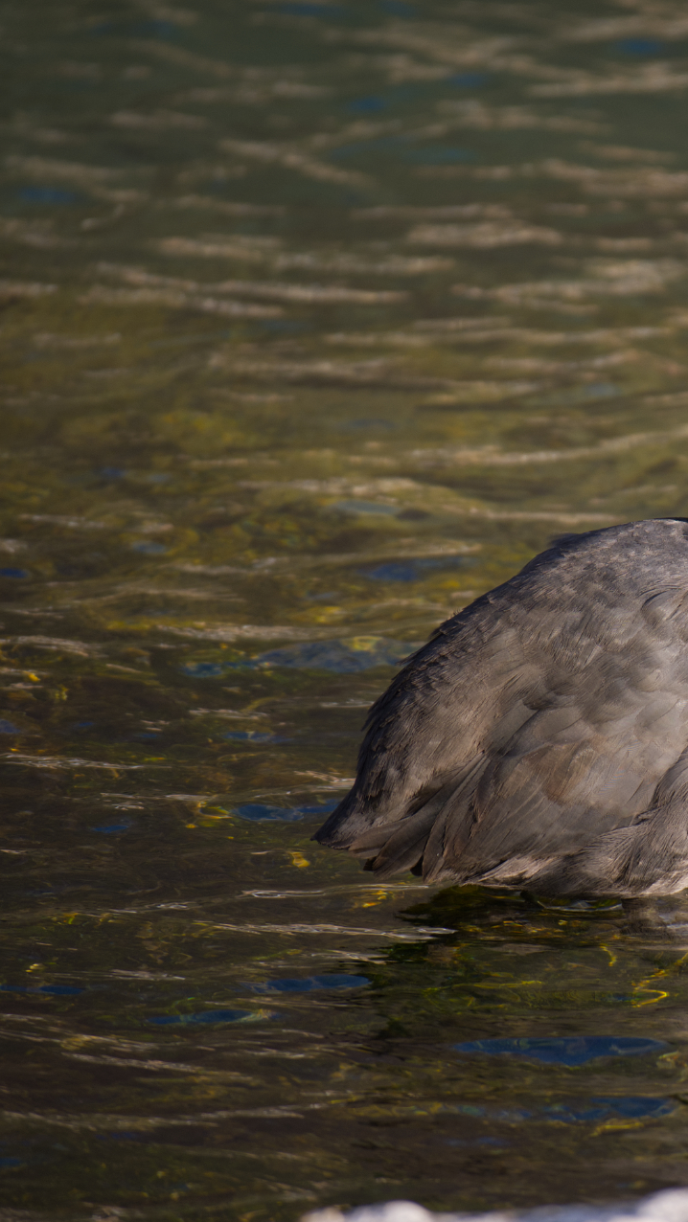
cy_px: 611
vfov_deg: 3.7
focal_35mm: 591
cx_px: 753
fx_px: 19162
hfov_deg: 2.1
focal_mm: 250
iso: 160
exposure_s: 1/320
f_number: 6.3
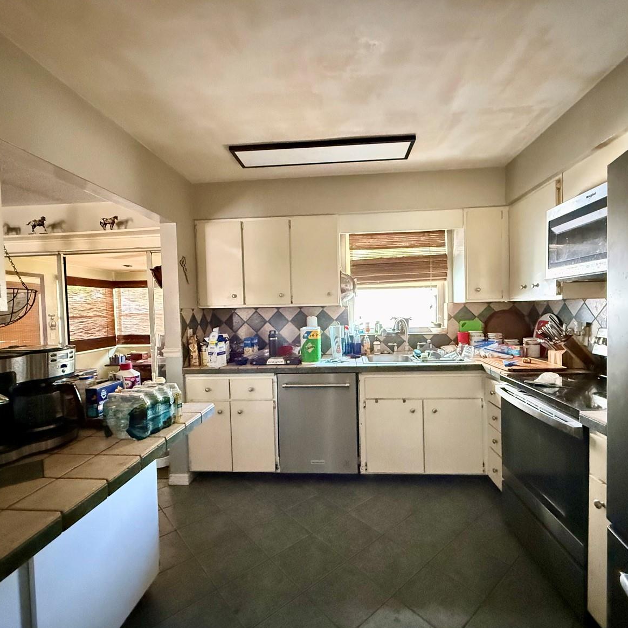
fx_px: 349
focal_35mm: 17
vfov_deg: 84.0
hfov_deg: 83.9
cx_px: 324
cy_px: 320
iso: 1600
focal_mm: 2.22
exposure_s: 1/33
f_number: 2.2
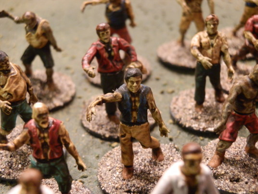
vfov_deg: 24.0
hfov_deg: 31.7
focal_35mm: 61
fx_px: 455
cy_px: 97
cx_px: 129
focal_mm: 10.99
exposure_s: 1/8
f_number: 3.7
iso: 400
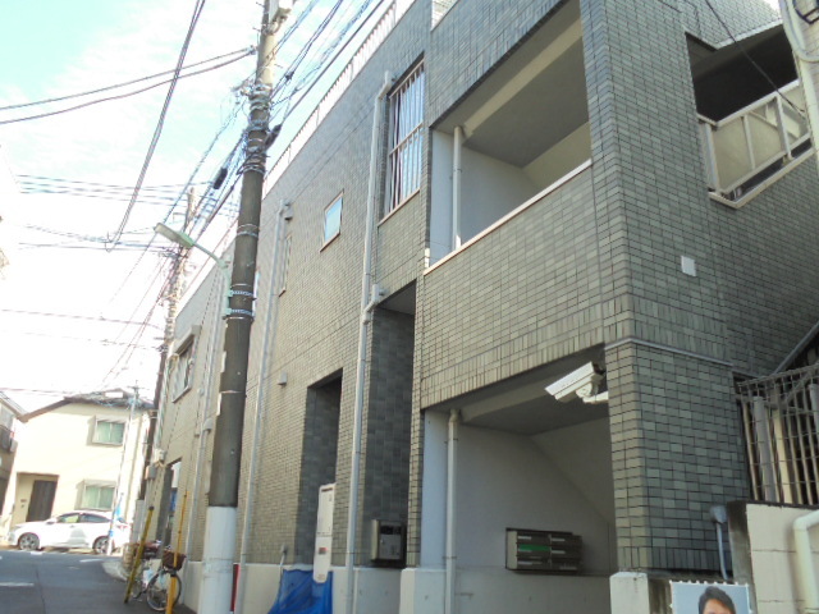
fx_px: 686
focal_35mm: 29
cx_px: 410
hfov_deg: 61.7
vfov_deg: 48.2
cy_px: 307
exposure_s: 1/125
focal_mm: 5.3
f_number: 3.7
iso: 100
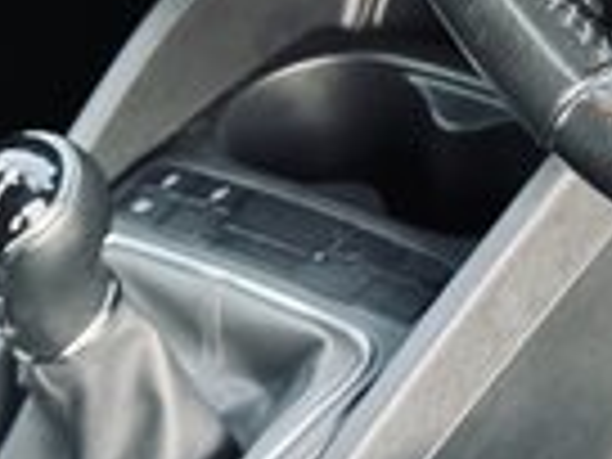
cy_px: -405
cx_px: 878
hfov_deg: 13.3
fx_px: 2493
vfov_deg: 9.9
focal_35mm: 141
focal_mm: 6.76
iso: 400
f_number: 1.78
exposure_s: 1/60
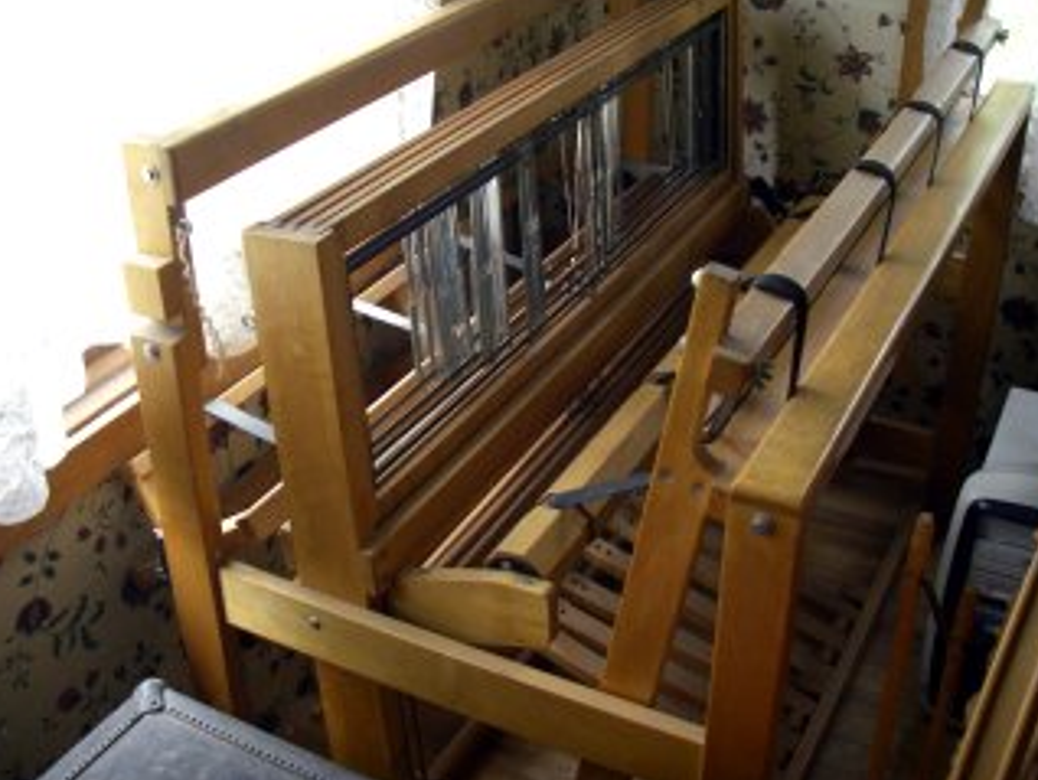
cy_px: 349
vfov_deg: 33.6
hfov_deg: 43.8
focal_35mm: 43
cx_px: 516
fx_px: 1290
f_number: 3.3
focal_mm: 6.3
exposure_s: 1/50
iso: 125
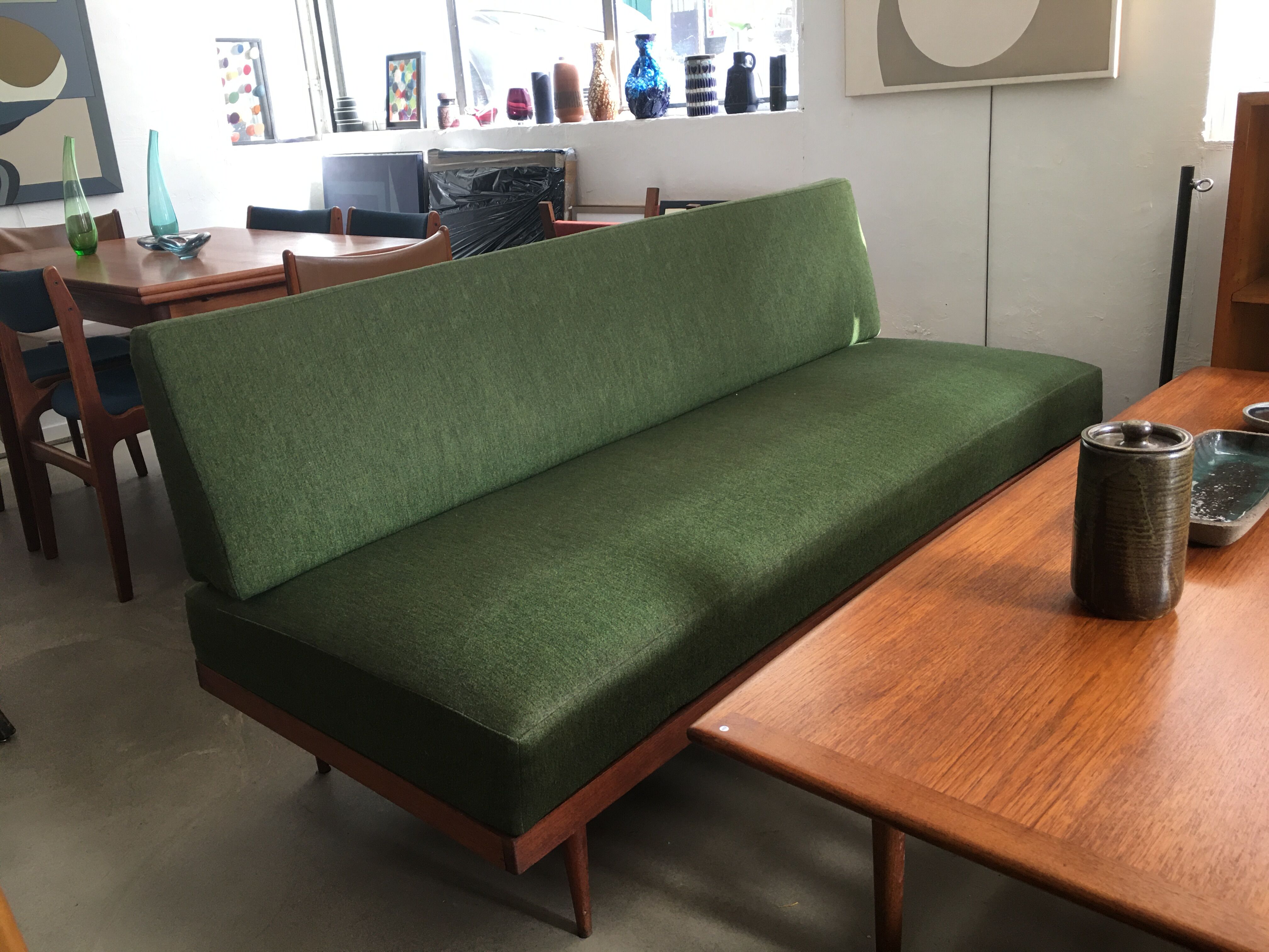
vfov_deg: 48.2
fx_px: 1063
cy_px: 476
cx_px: 634
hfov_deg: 61.7
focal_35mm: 29
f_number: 2.2
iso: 40
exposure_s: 1/33
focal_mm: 4.15
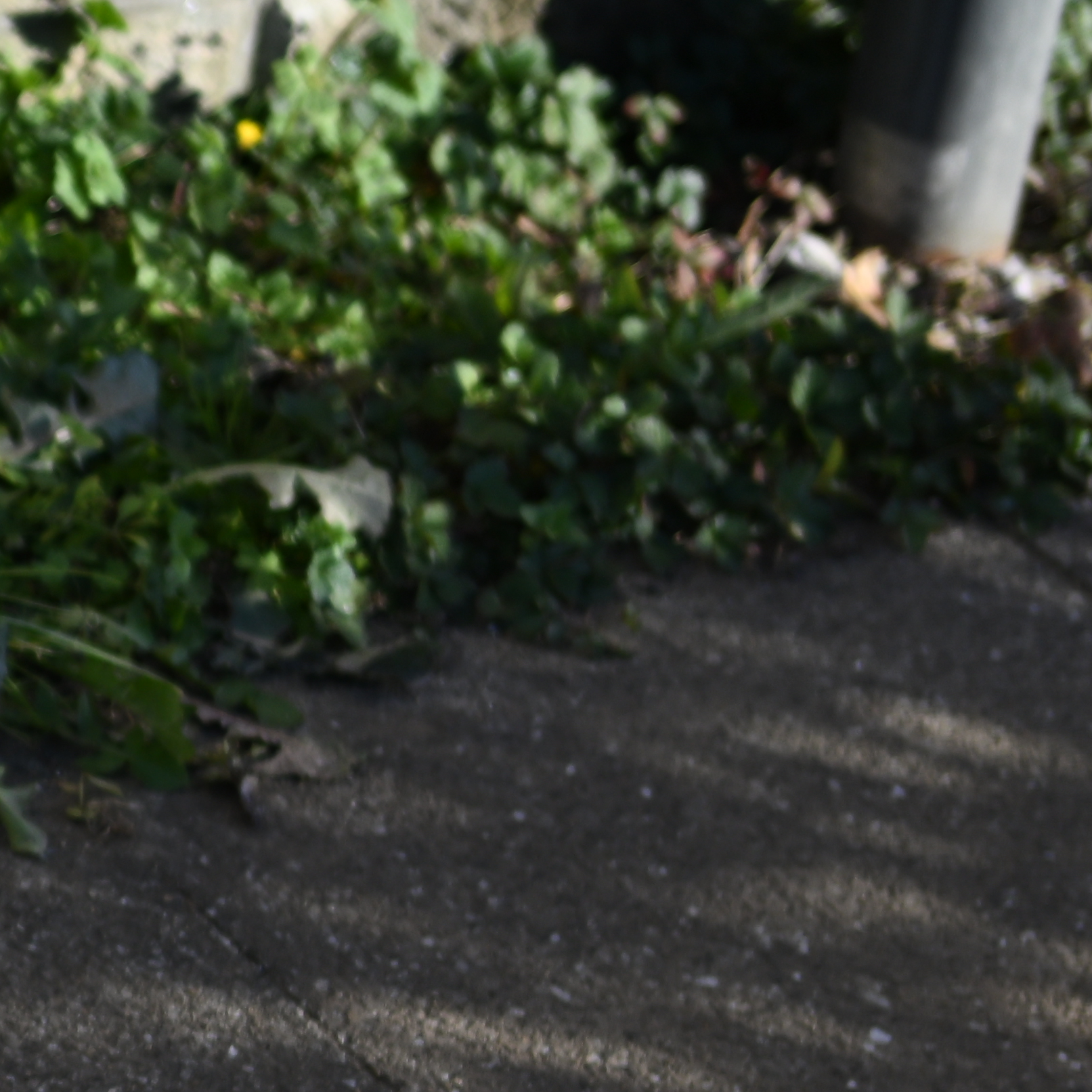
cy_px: 901
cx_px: -901
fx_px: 6210
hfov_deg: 9.5
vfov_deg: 10.0
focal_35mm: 174
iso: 100
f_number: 2.8
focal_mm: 40
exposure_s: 1/1600
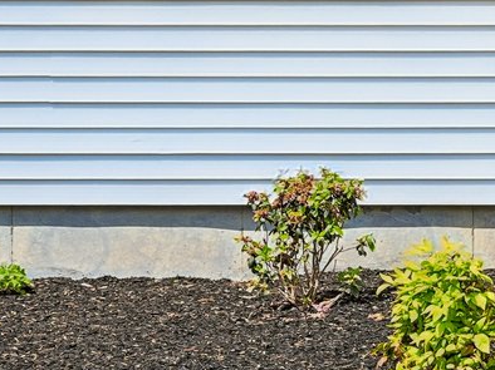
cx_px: 1088
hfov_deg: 11.4
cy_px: -378
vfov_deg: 9.2
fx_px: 2144
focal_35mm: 150
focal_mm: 30
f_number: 8
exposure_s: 1/500
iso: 800
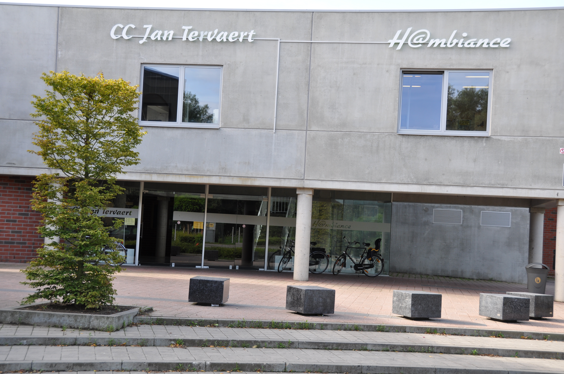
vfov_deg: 25.7
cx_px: 282
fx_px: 821
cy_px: 187
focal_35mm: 52
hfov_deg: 37.9
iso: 200
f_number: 6.3
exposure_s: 1/160
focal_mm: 35
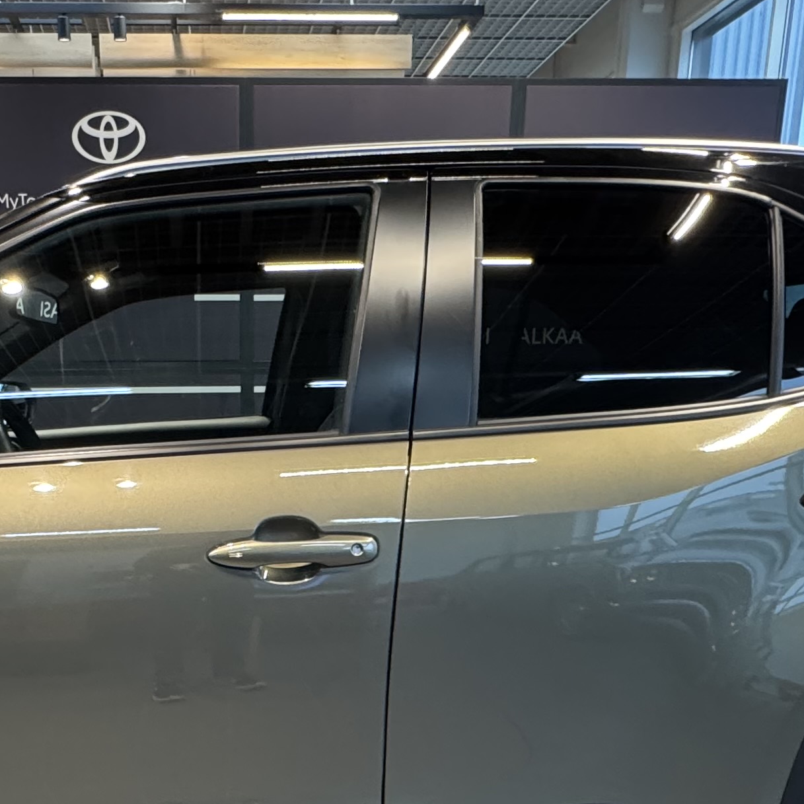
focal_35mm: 41
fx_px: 1077
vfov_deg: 38.3
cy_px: 716
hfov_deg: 40.1
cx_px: 233
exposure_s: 1/100
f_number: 2.2
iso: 250
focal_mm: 2.22
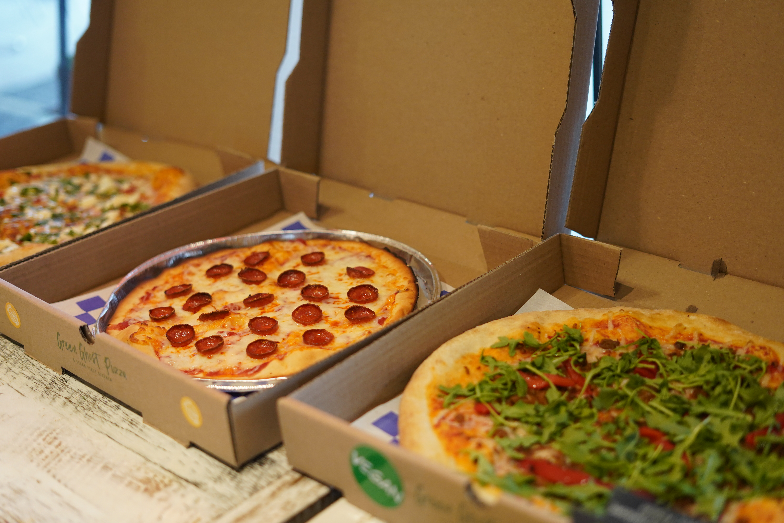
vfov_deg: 27.0
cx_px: 392
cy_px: 262
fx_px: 1089
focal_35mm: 50
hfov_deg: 39.6
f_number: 2.2
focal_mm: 50
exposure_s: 1/160
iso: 1600
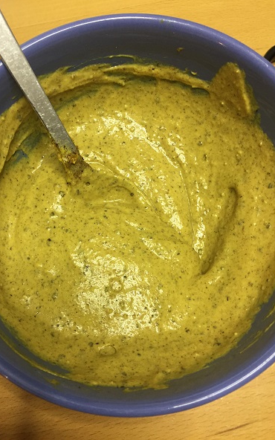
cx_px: 114
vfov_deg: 61.2
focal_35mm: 31
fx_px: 372
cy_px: 219
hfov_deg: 40.5
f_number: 2.2
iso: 160
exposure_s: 1/33
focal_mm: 4.15
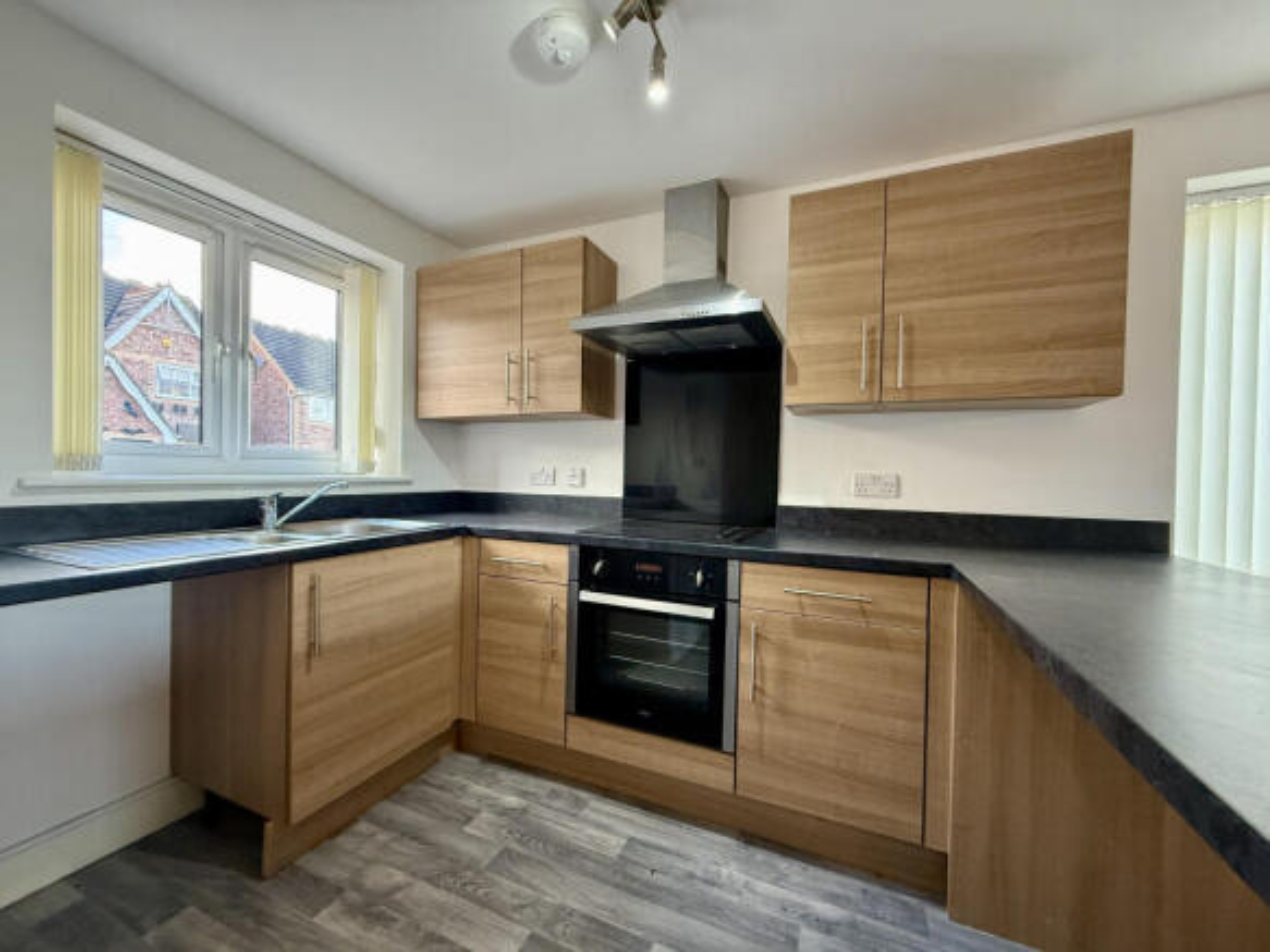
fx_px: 514
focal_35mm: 14
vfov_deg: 85.7
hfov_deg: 102.1
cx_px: 635
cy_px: 476
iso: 320
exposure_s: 1/50
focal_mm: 2.22
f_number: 2.2
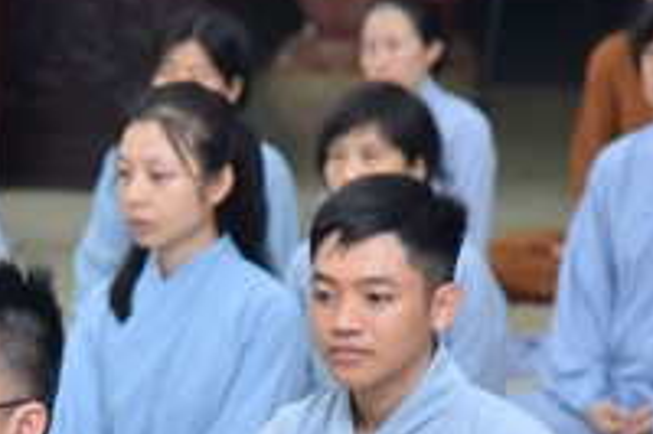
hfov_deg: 7.3
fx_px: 5075
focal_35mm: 280
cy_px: 631
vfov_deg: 4.9
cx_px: 52
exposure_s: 1/125
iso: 1250
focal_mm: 86
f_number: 4.5
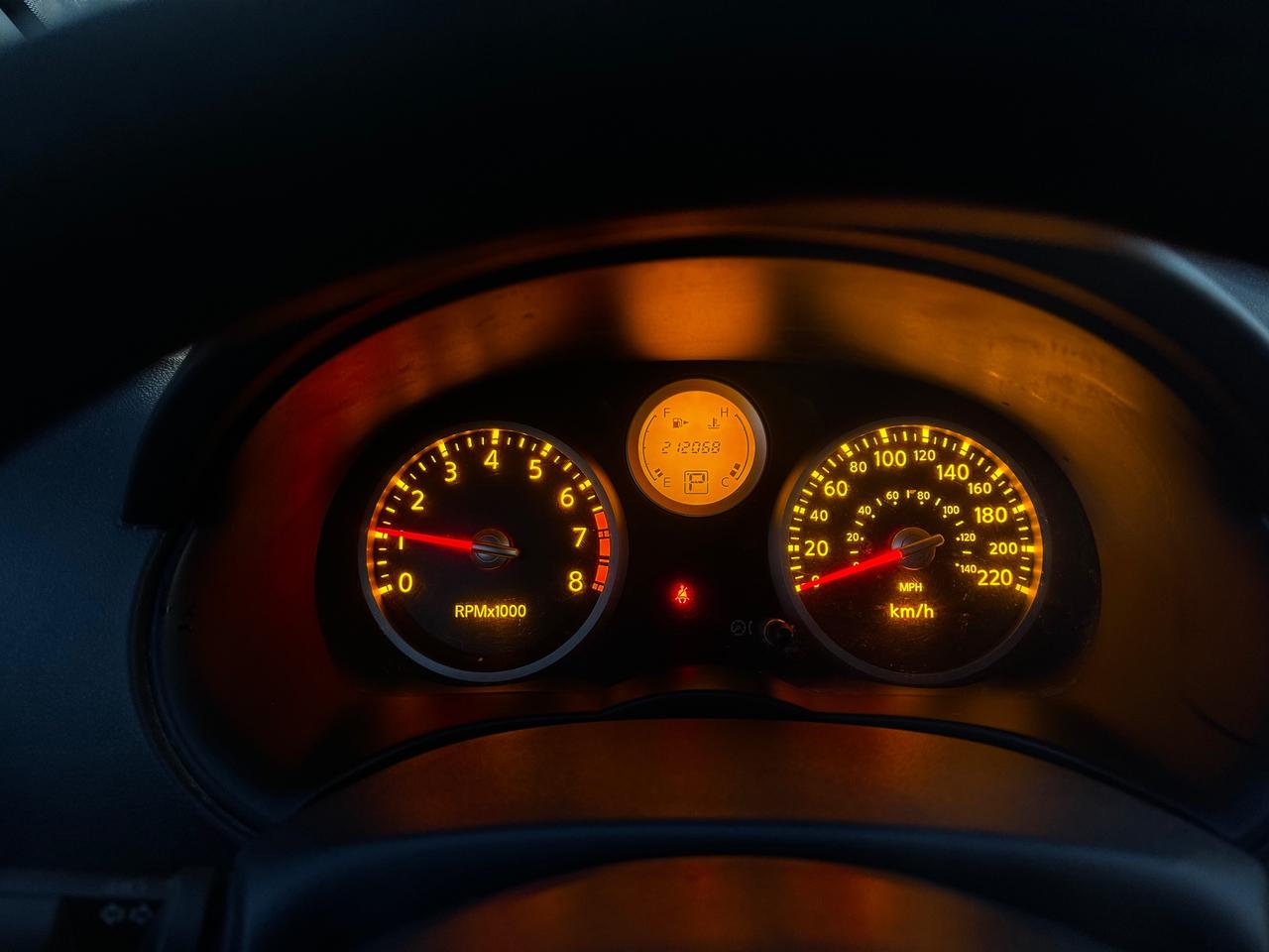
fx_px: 880
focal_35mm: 24
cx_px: 634
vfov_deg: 56.8
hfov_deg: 71.6
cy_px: 476
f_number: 1.78
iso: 320
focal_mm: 6.76
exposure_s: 1/43
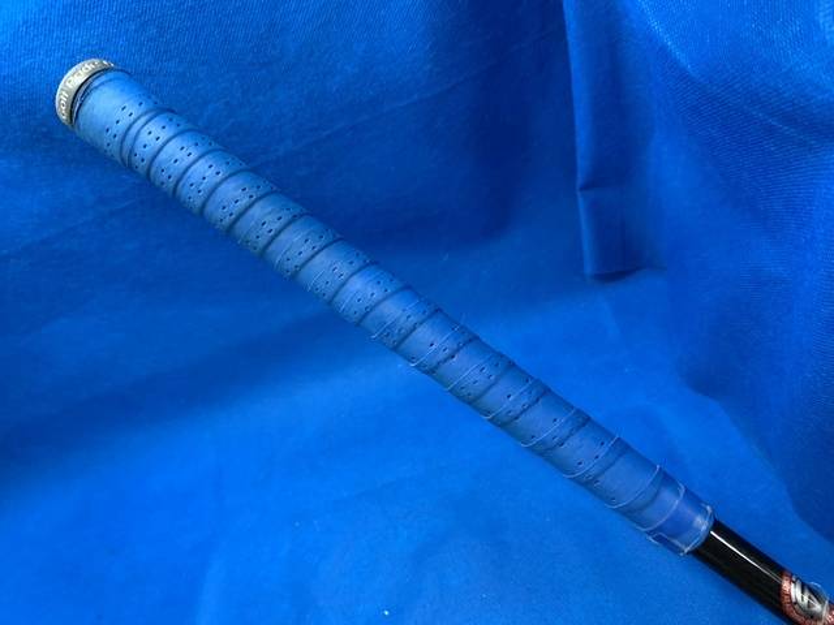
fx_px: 626
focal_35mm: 26
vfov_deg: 53.1
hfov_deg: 67.3
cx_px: 417
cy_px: 312
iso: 125
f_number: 1.8
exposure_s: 1/60
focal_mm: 4.25
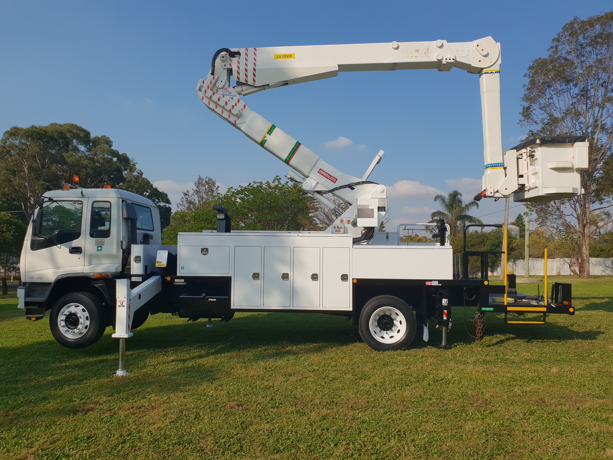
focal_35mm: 26
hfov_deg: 67.3
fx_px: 460
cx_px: 306
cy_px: 230
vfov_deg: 53.1
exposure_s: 1/2033
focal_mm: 4.3
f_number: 2.4
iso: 50
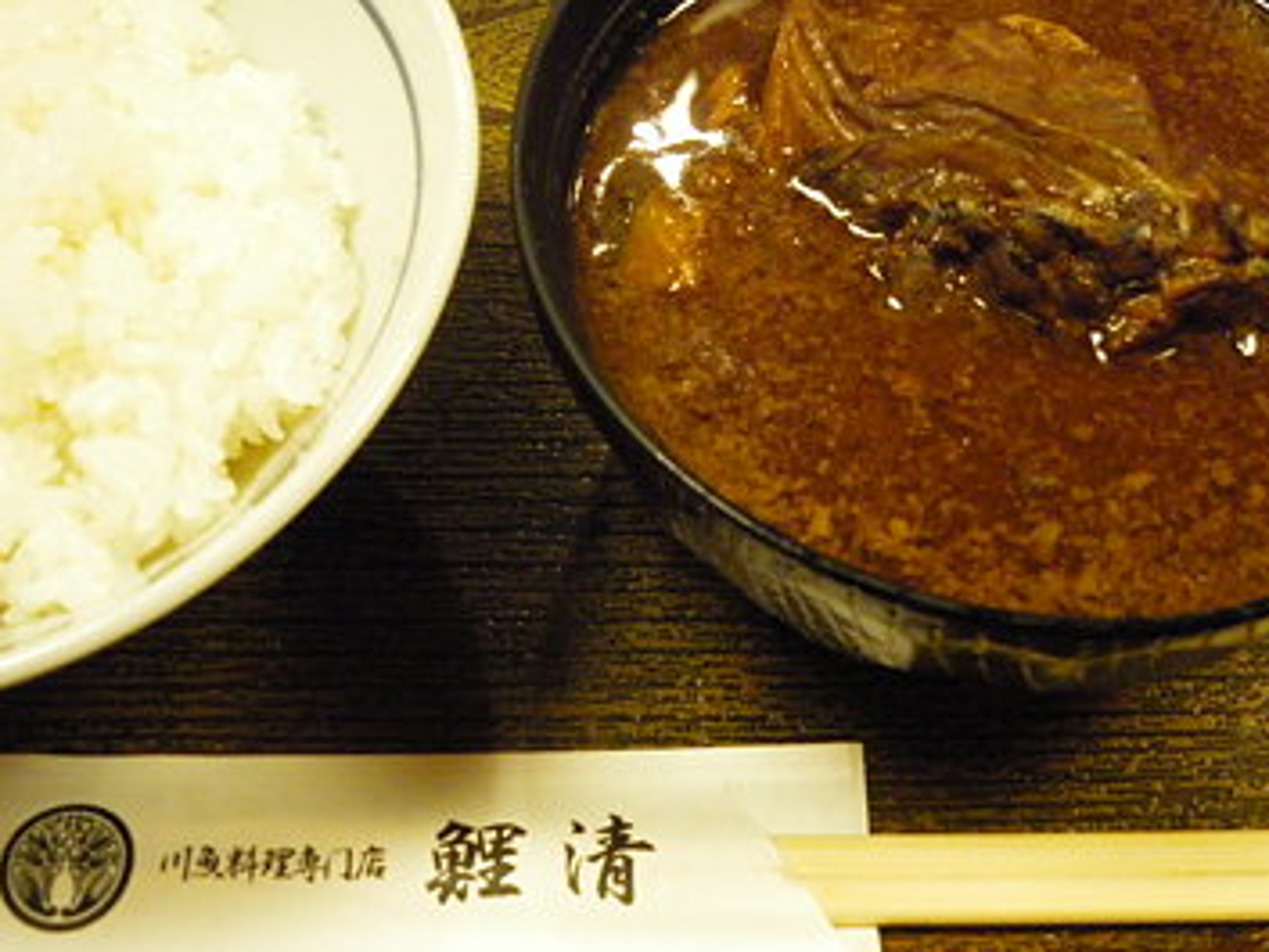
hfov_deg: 41.2
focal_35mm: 46
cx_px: 696
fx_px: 1687
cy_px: 402
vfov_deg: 31.5
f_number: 3.5
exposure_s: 1/25
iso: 800
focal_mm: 6.3
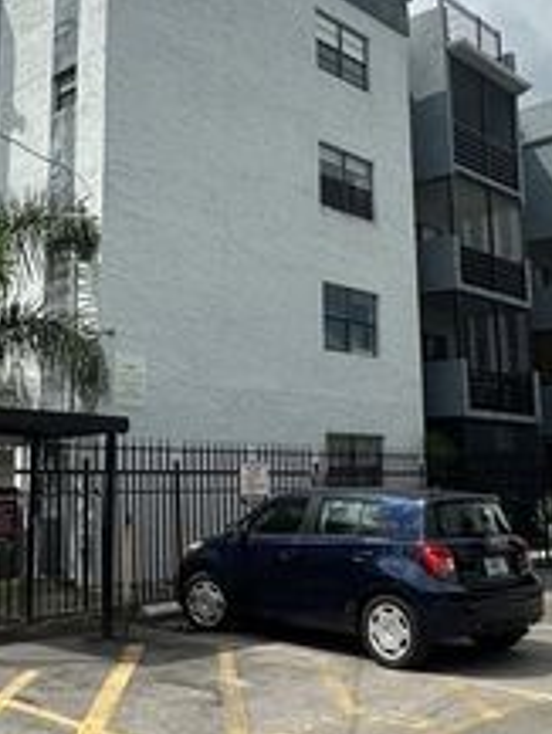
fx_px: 913
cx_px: 190
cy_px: 299
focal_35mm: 43
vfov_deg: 43.6
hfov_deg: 33.4
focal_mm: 2.22
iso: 50
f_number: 2.2
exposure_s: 1/1825
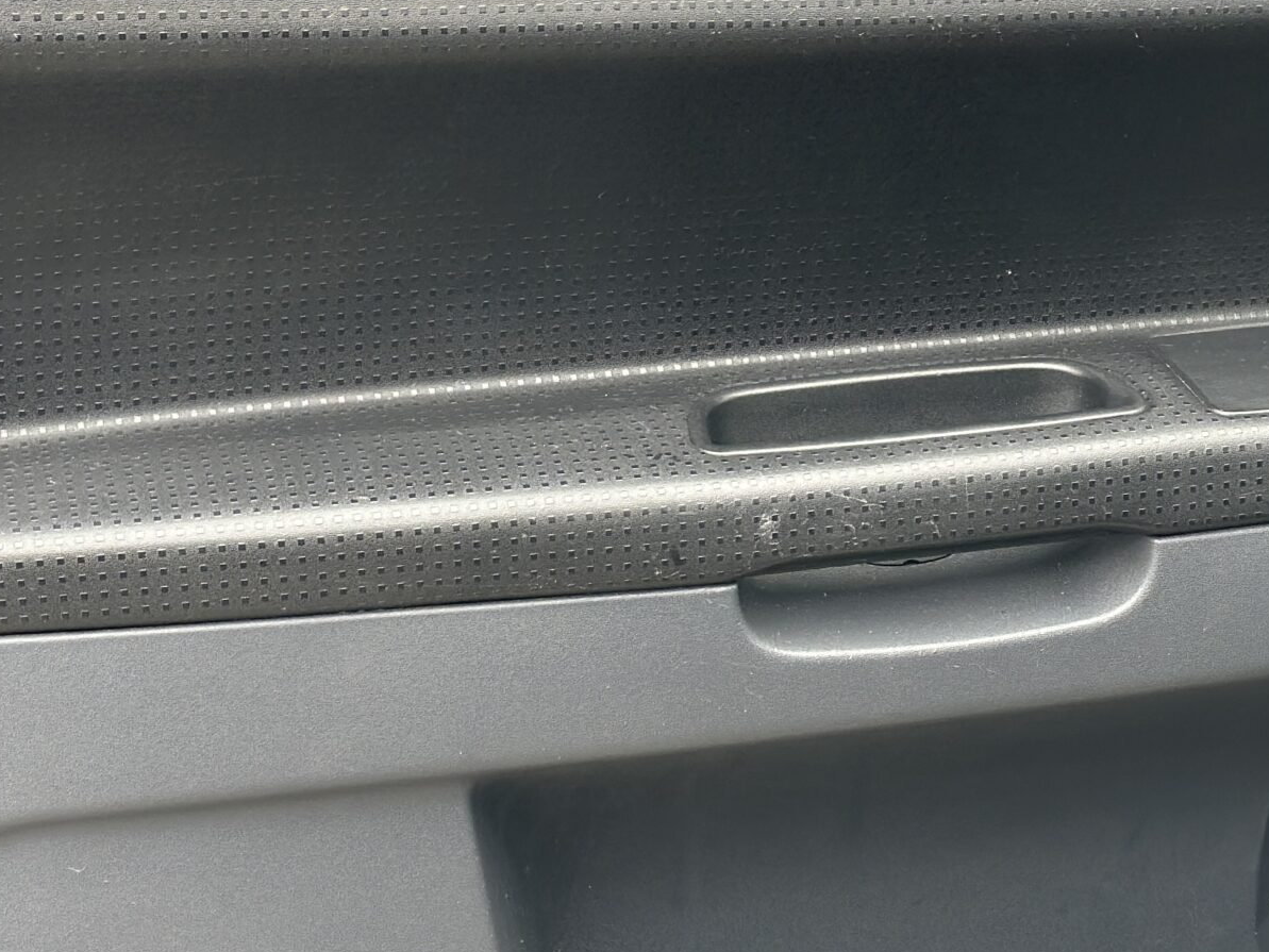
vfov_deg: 14.4
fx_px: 3776
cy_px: 448
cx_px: 807
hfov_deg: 19.0
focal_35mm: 103
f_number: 1.78
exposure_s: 1/157
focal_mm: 6.86
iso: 125
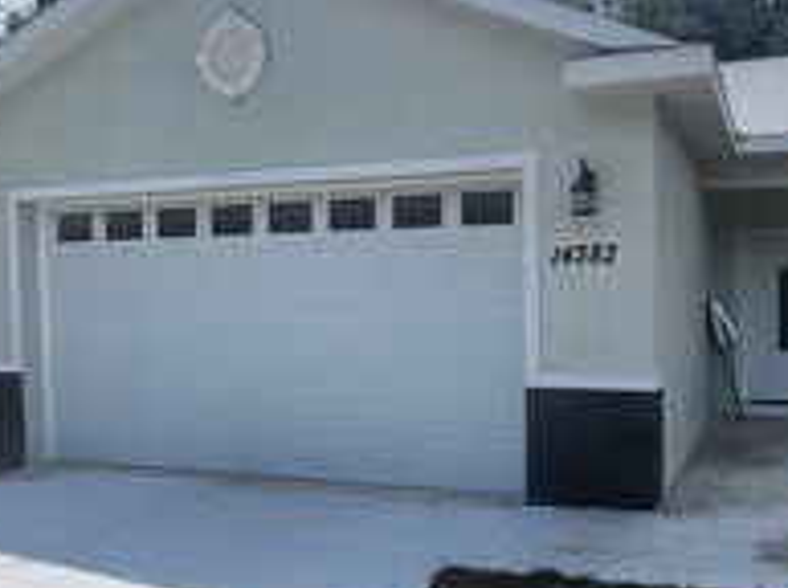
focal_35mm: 27
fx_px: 613
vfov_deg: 50.9
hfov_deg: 62.9
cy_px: 347
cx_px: 555
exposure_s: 1/1953
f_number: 2.2
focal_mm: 1.7
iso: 32
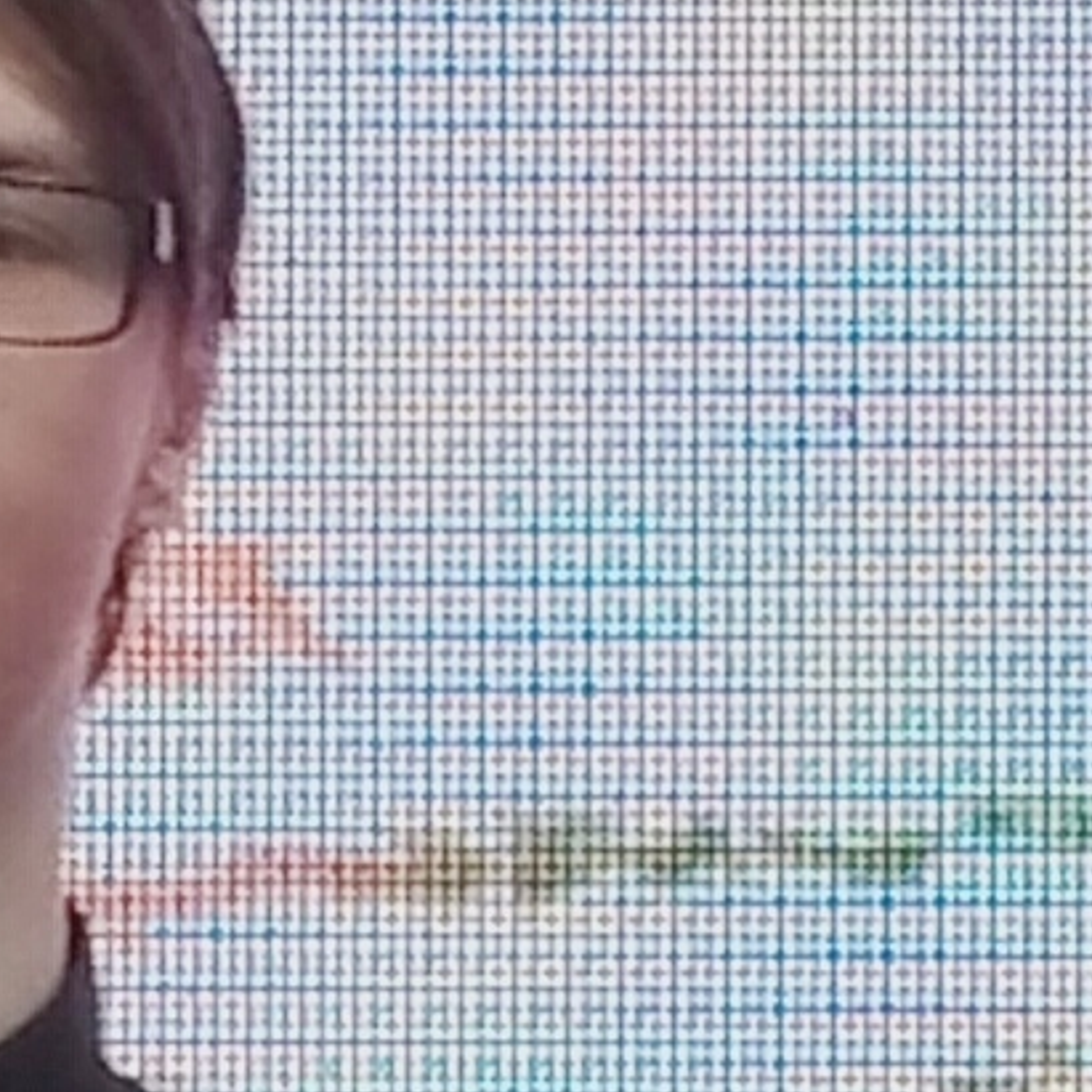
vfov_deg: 4.3
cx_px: 2381
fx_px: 14419
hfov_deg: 4.3
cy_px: 1770
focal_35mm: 404
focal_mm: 5.25
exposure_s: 1/50
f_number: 1.75
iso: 188
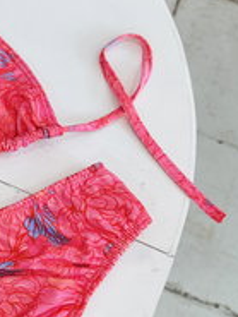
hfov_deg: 19.5
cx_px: -82
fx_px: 632
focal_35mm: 69
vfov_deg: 28.1
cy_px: 189
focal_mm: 6.76
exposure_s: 1/100
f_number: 1.78
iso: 80
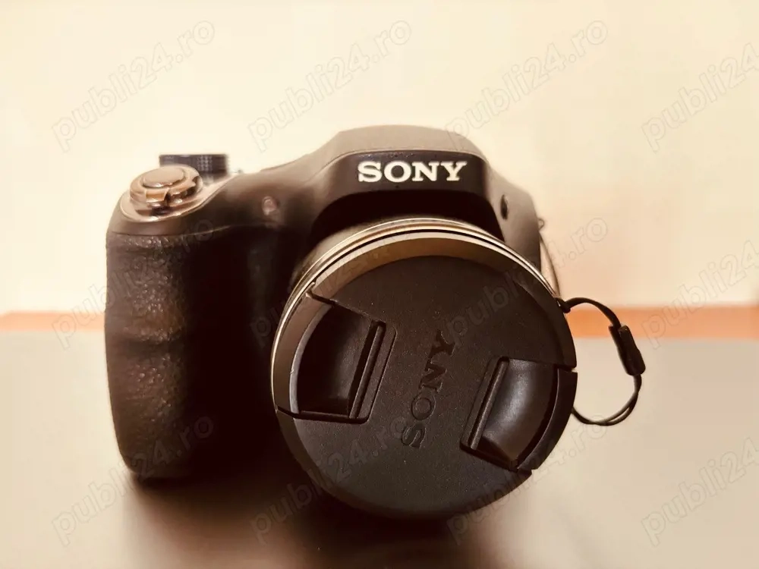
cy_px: 284
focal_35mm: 26
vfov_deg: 53.1
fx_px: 570
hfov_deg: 67.3
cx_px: 380
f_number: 1.6
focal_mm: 5.96
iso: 3200
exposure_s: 1/15
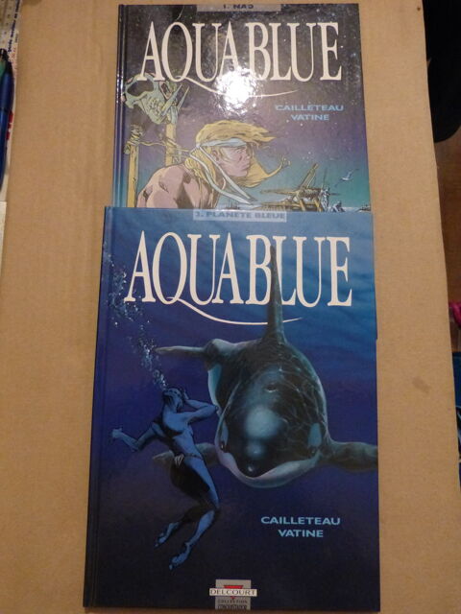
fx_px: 444
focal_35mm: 25
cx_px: 230
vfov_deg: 69.4
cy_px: 307
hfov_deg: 54.9
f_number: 2.8
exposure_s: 1/15
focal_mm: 4.5
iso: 1000
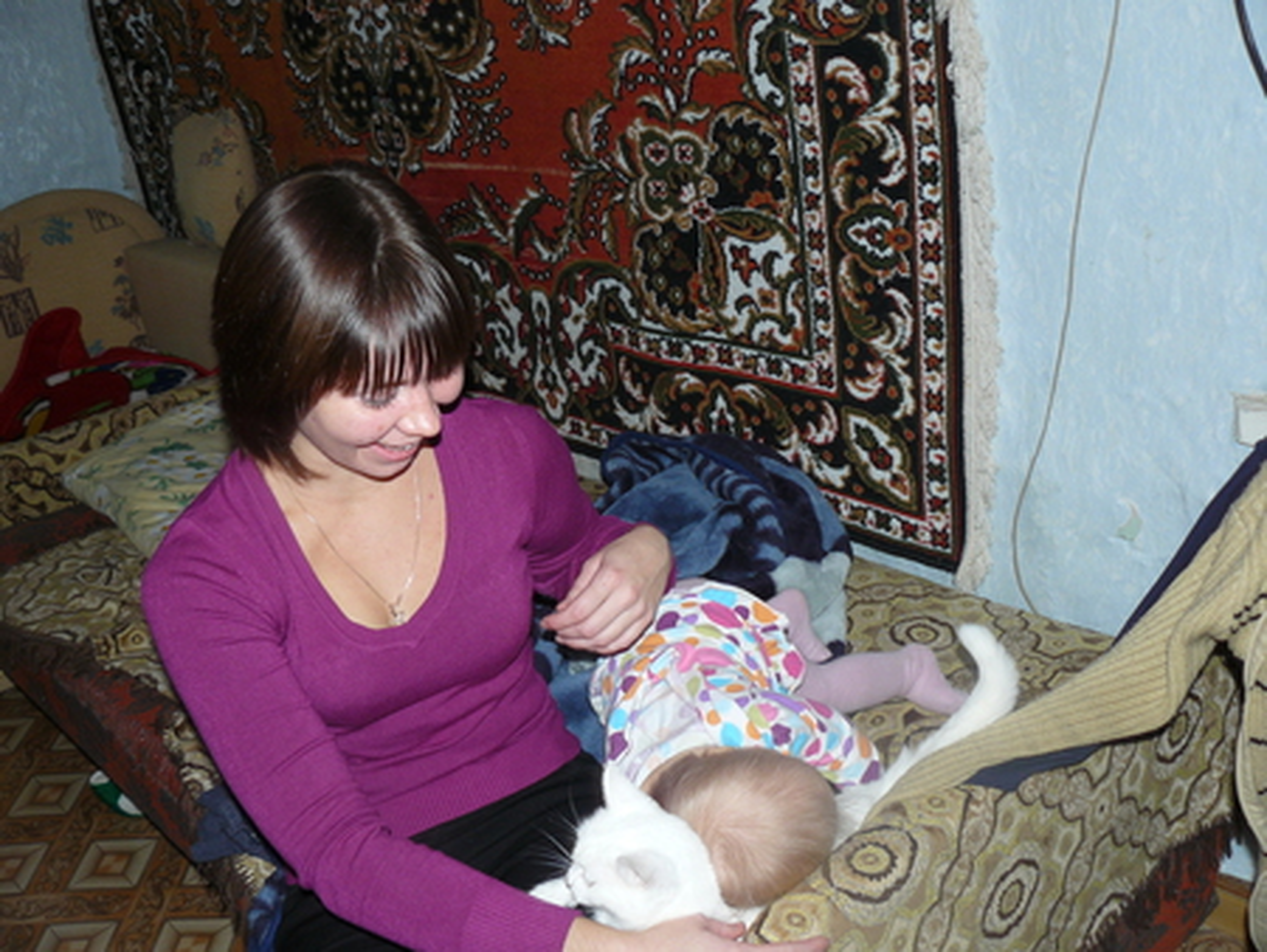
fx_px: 1318
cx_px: 634
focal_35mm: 36
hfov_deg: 51.3
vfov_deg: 39.7
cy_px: 476
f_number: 2.8
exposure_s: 1/30
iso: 100
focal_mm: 6
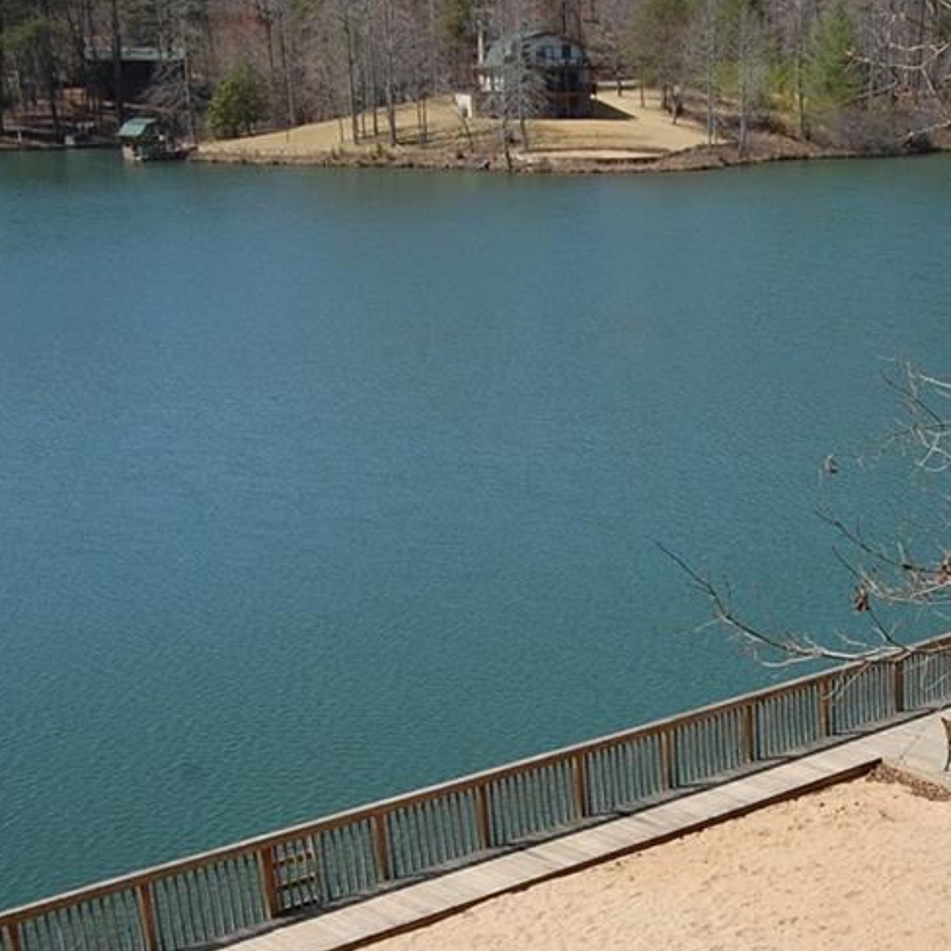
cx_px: 894
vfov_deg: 26.8
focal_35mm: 64
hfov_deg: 25.8
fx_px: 1989
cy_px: 618
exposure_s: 1/320
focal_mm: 24
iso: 200
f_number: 9
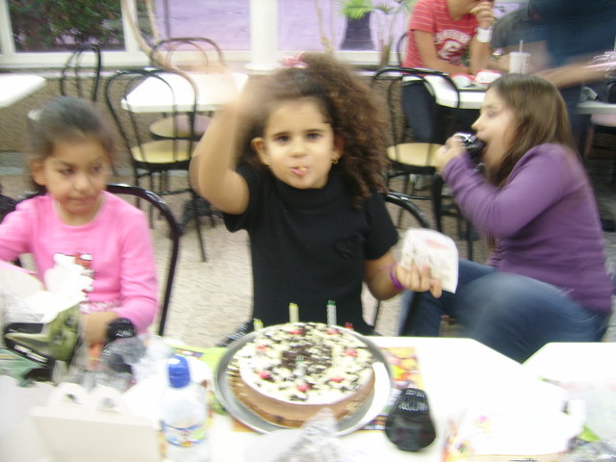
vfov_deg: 40.7
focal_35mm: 35
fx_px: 623
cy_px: 231
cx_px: 308
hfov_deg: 52.6
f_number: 2.8
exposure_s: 1/4
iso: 100
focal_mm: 5.95
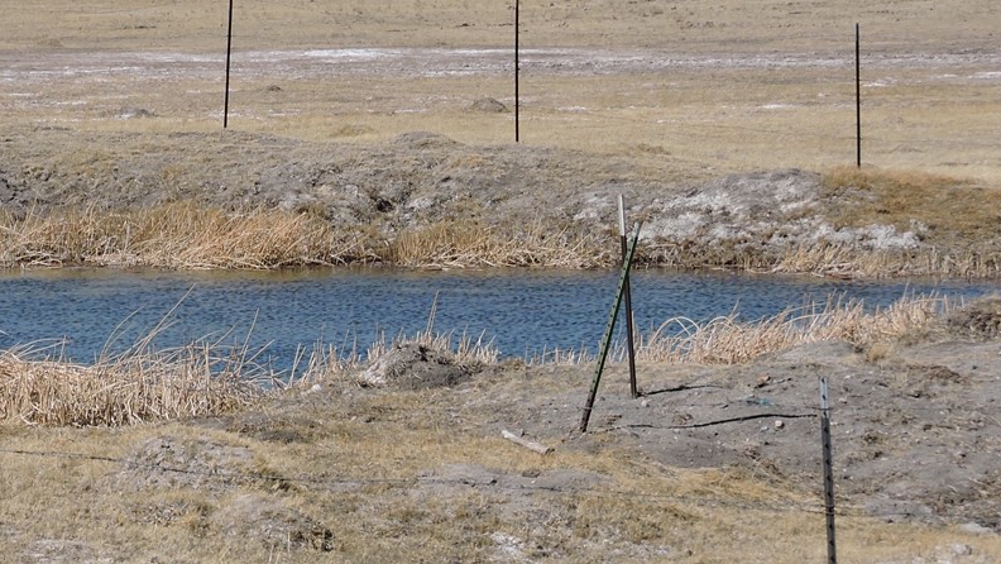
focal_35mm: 231
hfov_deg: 9.3
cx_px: 179
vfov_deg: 5.3
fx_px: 6133
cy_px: 353
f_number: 4.2
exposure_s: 1/1000
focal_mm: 18.7
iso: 100
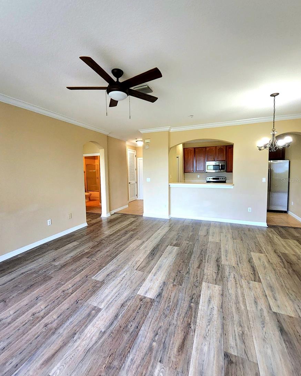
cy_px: 180
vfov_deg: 100.7
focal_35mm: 14
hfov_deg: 88.0
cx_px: 150
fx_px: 156
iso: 200
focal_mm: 1.13
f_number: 2.2
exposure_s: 1/60.2
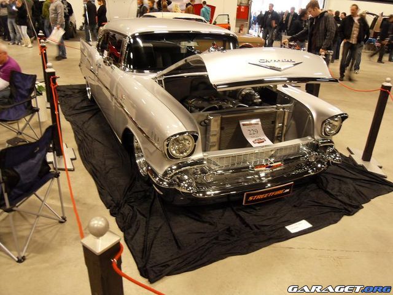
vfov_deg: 49.7
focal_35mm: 28
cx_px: 196
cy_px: 148
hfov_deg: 63.4
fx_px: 318
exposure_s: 1/8
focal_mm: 6
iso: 200
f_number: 2.8
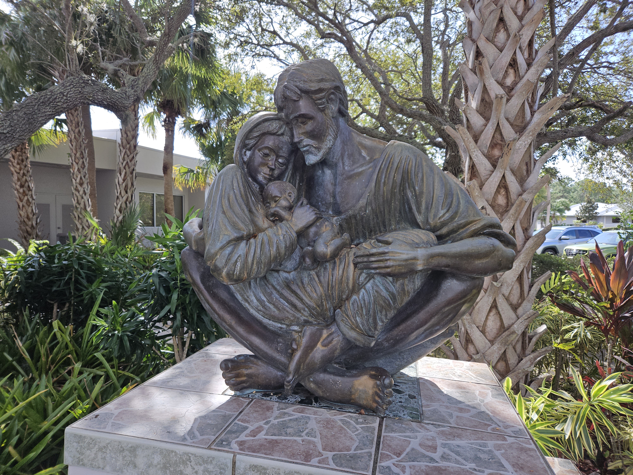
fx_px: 421
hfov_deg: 73.9
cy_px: 238
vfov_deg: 58.9
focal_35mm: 23
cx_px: 316
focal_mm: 5.4
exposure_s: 1/474
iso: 25
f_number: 1.8
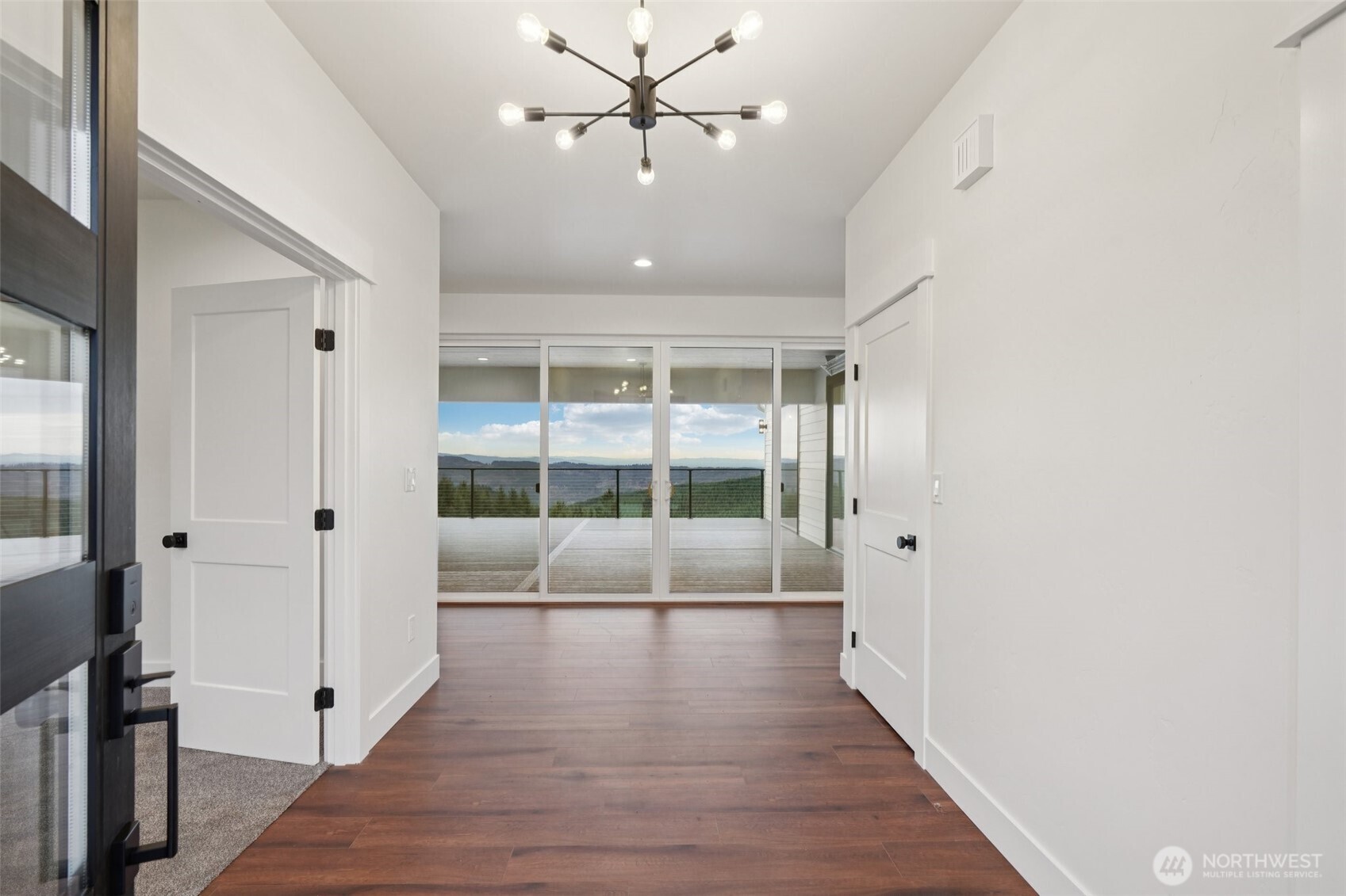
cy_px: 448
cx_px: 673
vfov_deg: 73.7
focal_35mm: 16
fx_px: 598
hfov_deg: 96.7
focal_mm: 16
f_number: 8
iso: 400
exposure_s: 1/50
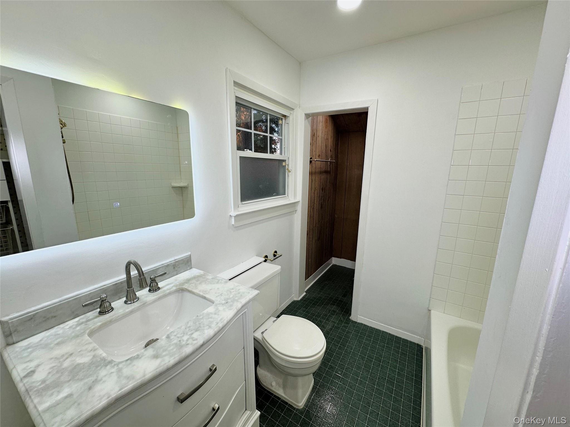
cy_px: 214
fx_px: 231
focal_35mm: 14
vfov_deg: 85.7
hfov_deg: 102.1
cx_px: 285
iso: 64
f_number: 2.2
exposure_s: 1/99
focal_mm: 2.22
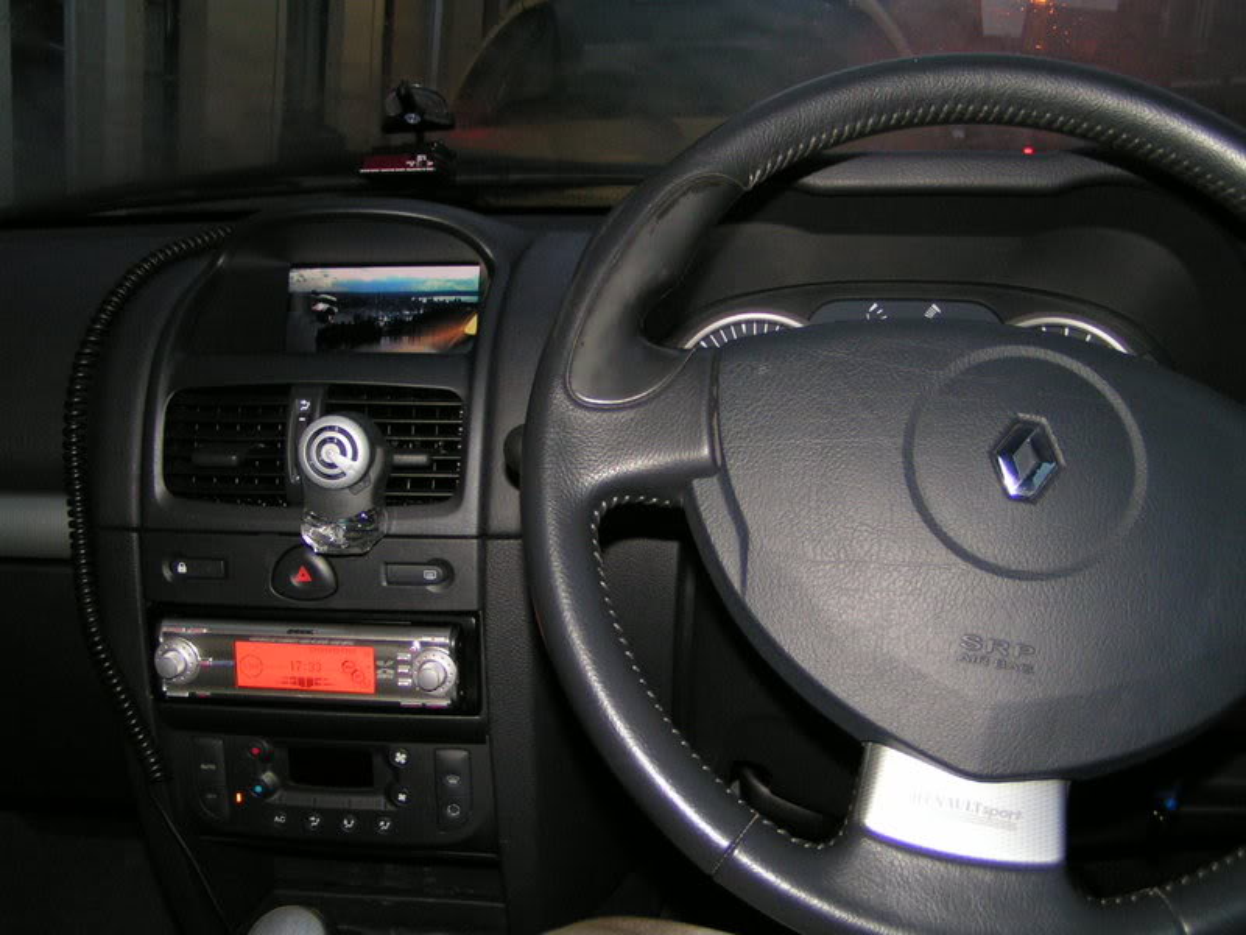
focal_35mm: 38
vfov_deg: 37.7
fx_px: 1368
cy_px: 468
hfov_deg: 49.0
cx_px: 623
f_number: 2.8
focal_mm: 5.8
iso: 200
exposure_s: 1/40
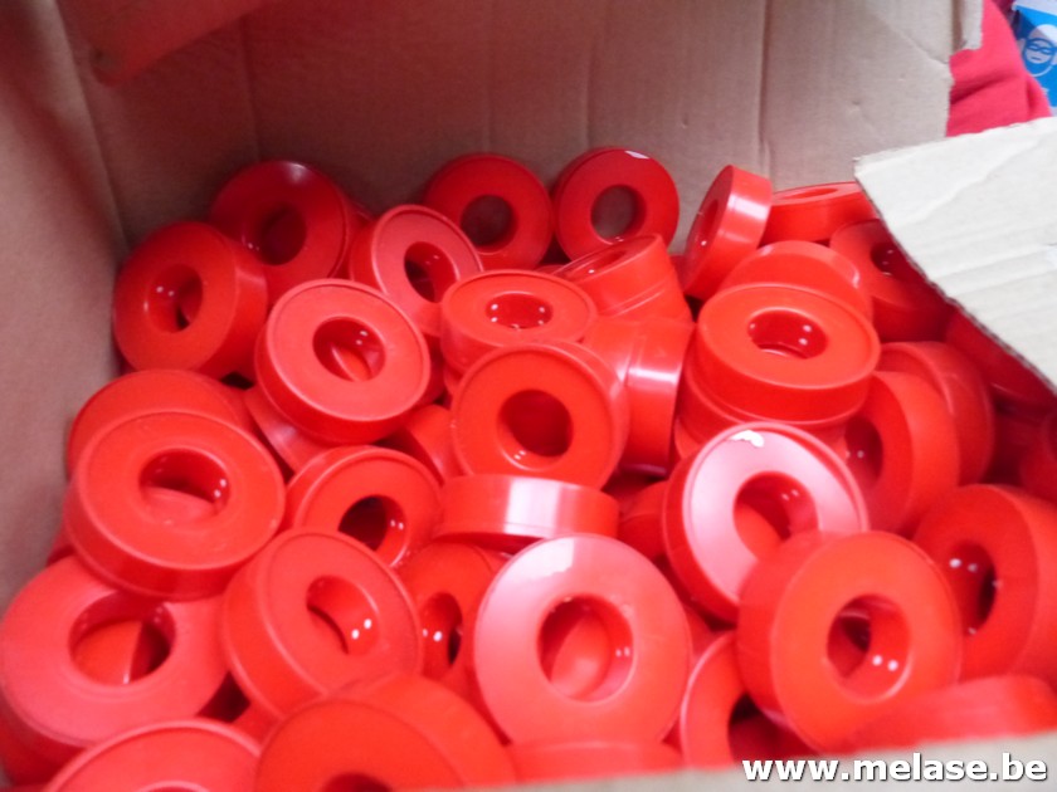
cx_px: 528
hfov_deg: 69.4
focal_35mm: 25
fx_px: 763
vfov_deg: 54.9
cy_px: 396
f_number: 2.8
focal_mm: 4.5
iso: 800
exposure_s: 1/50
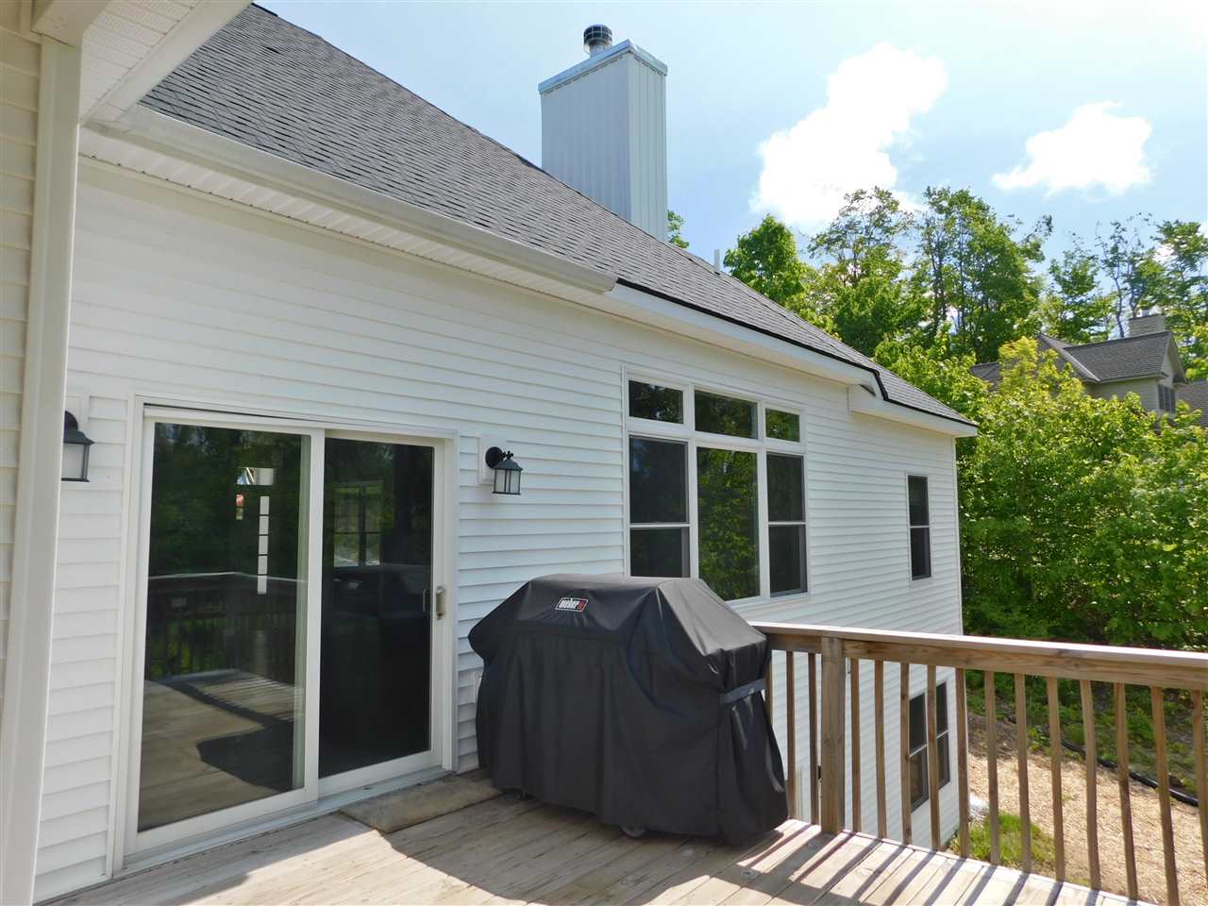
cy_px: 453
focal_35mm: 23
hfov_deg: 73.9
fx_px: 803
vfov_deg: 58.9
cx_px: 604
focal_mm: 4
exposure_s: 1/1250
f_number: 3
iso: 125
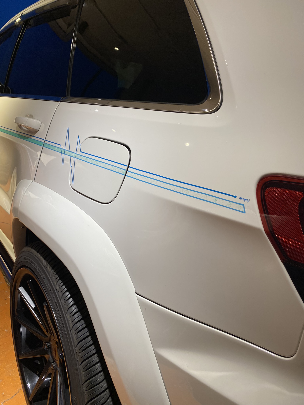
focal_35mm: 26
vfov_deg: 67.3
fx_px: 304
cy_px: 202
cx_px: 152
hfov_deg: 53.1
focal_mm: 4.25
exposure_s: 1/103
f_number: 1.8
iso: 125
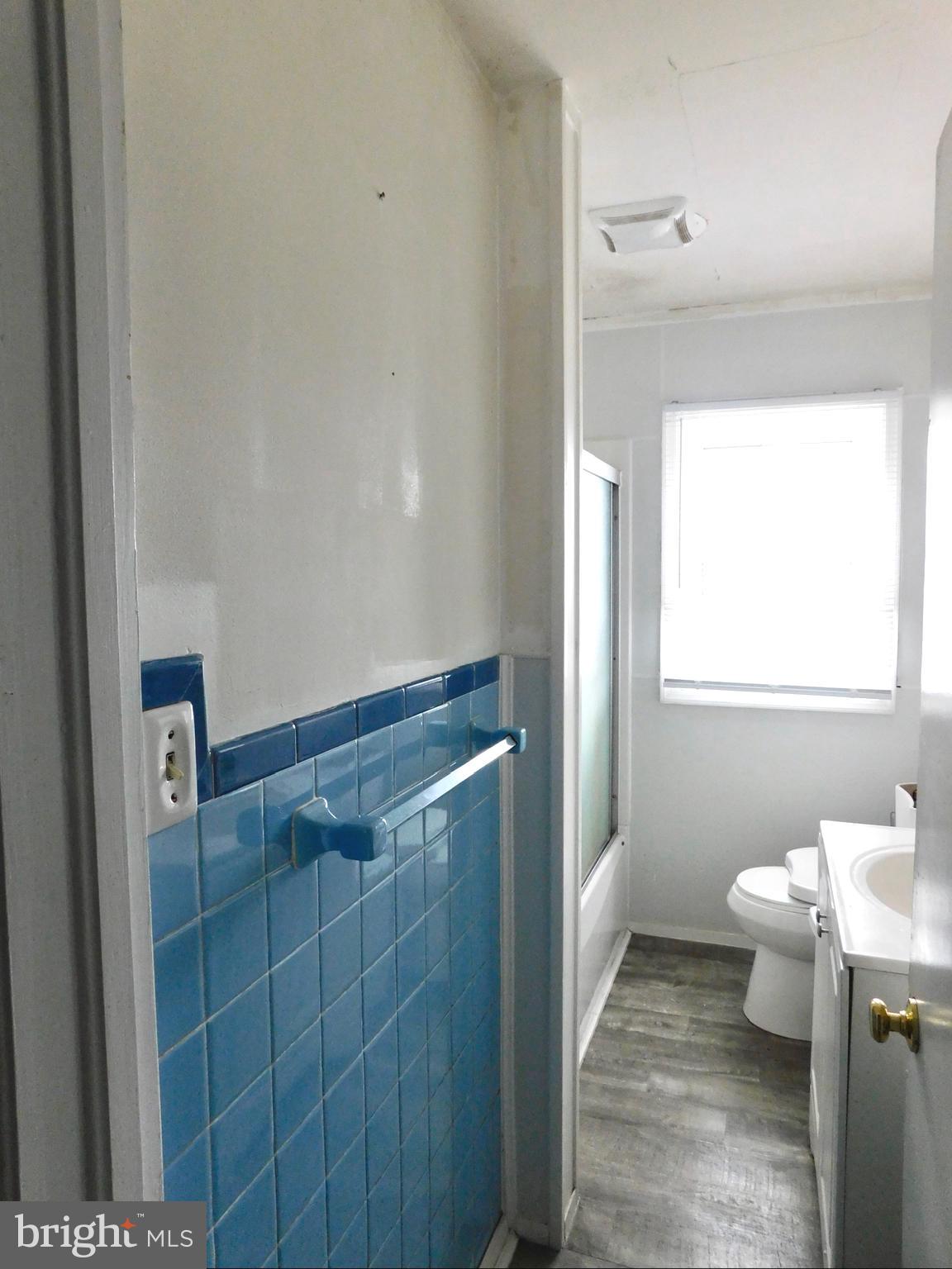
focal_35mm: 23
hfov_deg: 58.9
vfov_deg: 73.9
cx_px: 476
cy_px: 634
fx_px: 843
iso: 320
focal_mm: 4
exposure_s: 1/30
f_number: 3
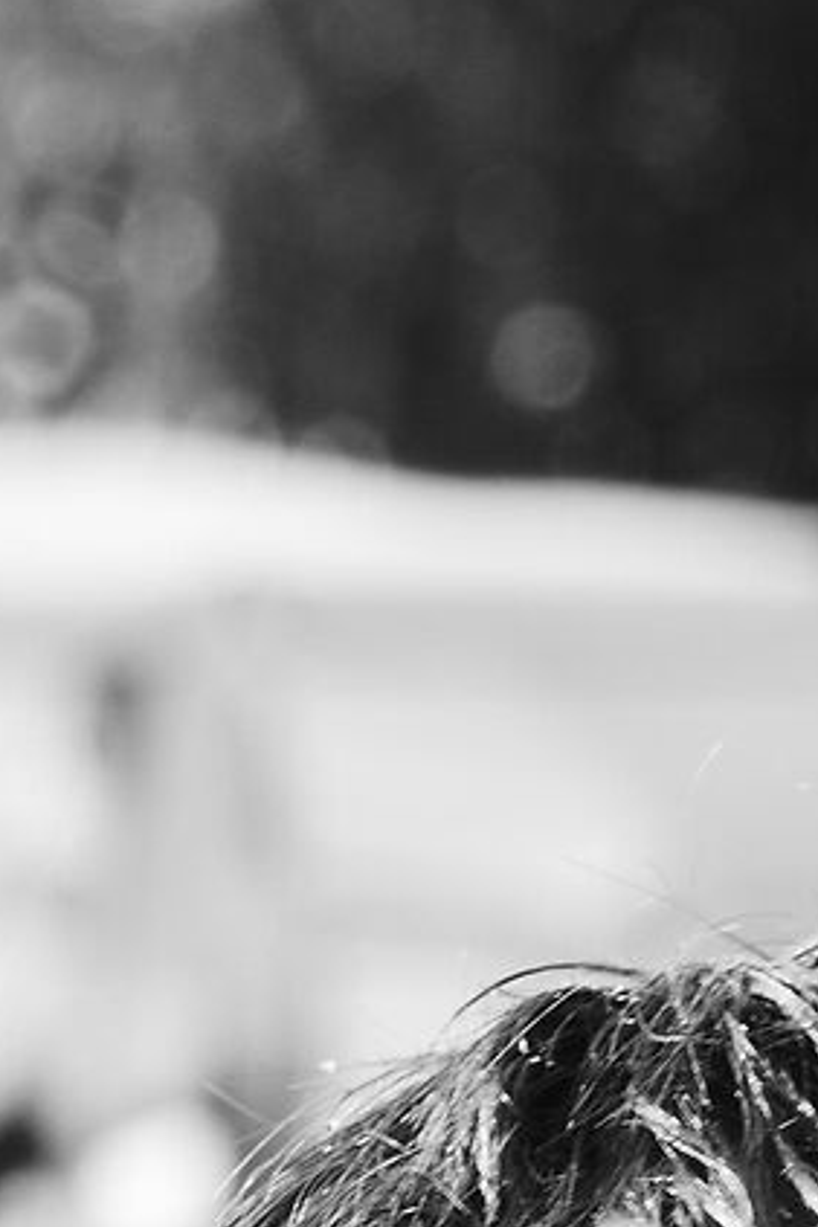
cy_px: 3347
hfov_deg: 2.3
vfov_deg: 3.4
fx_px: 20312
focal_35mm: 596
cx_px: 1302
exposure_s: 1/200
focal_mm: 70
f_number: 9
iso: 250
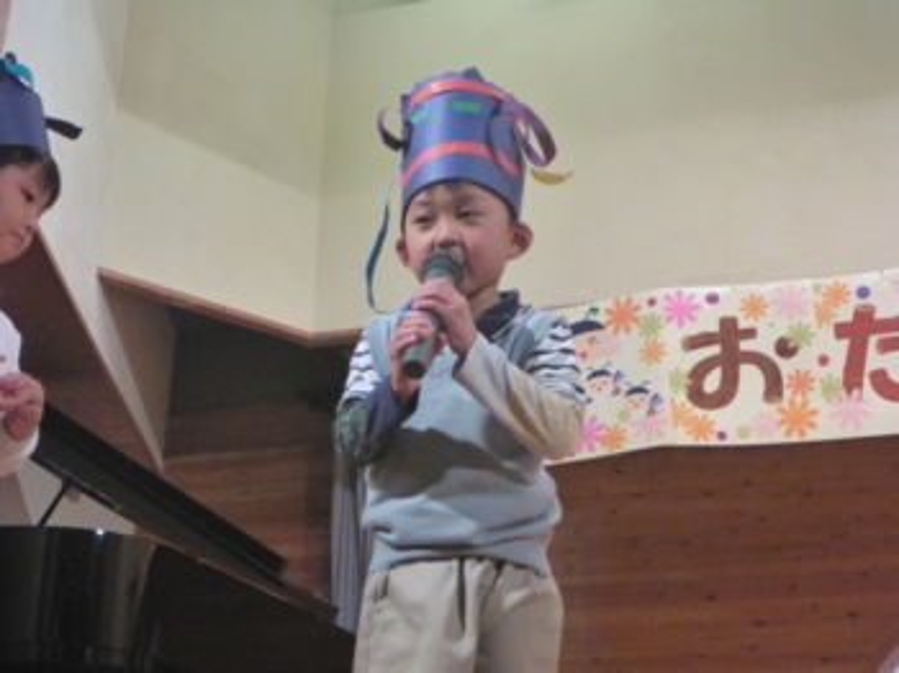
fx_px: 1376
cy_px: 336
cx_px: 450
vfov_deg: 27.5
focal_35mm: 53
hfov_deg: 36.2
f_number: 4.7
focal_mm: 9.1
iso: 1600
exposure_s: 1/50
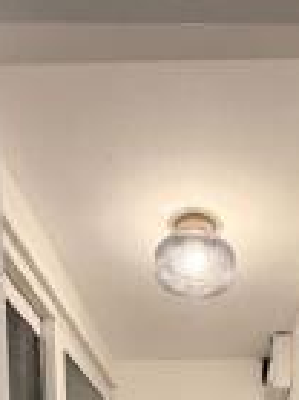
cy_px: 591
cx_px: 216
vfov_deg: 28.7
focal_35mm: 44
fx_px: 508
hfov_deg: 32.3
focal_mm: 2.22
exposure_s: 1/50
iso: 320
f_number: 2.2
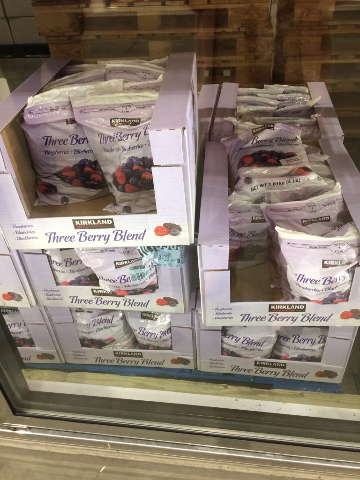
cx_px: 180
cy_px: 240
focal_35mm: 29
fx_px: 402
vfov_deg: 61.7
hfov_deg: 48.2
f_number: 2.2
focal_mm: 4.15
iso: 64
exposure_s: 1/30
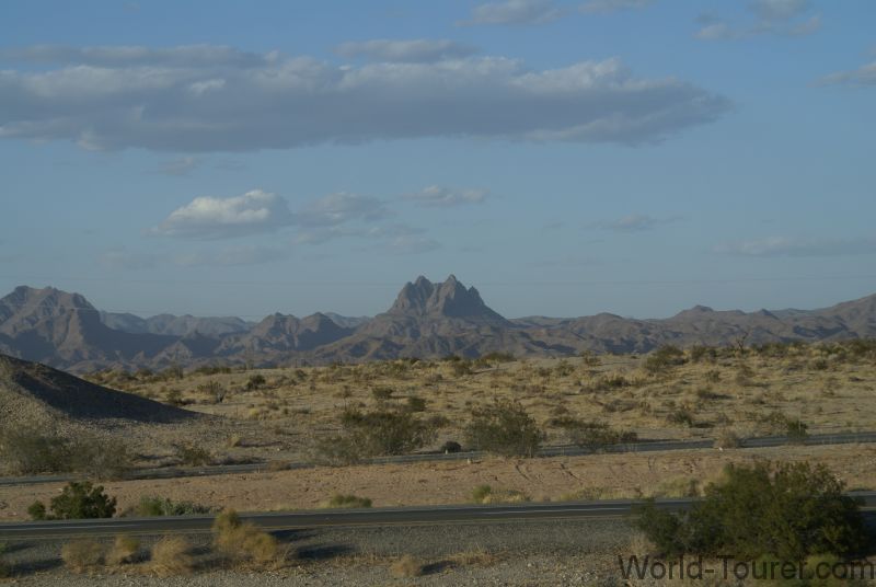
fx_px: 2559
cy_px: 294
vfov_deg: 13.1
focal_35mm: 105
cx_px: 438
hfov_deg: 19.4
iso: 100
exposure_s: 1/160
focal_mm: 70
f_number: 11
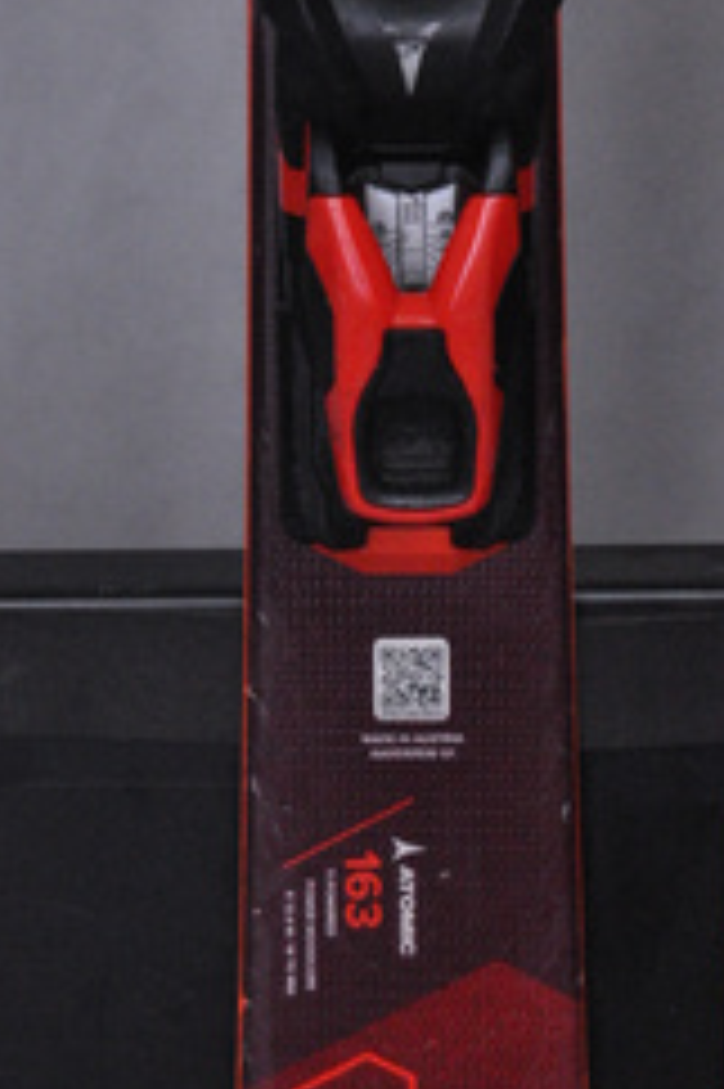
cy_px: 936
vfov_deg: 8.7
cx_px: 659
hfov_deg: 5.8
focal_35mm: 237
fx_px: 7157
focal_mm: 85
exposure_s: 1/125
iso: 3200
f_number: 9.5
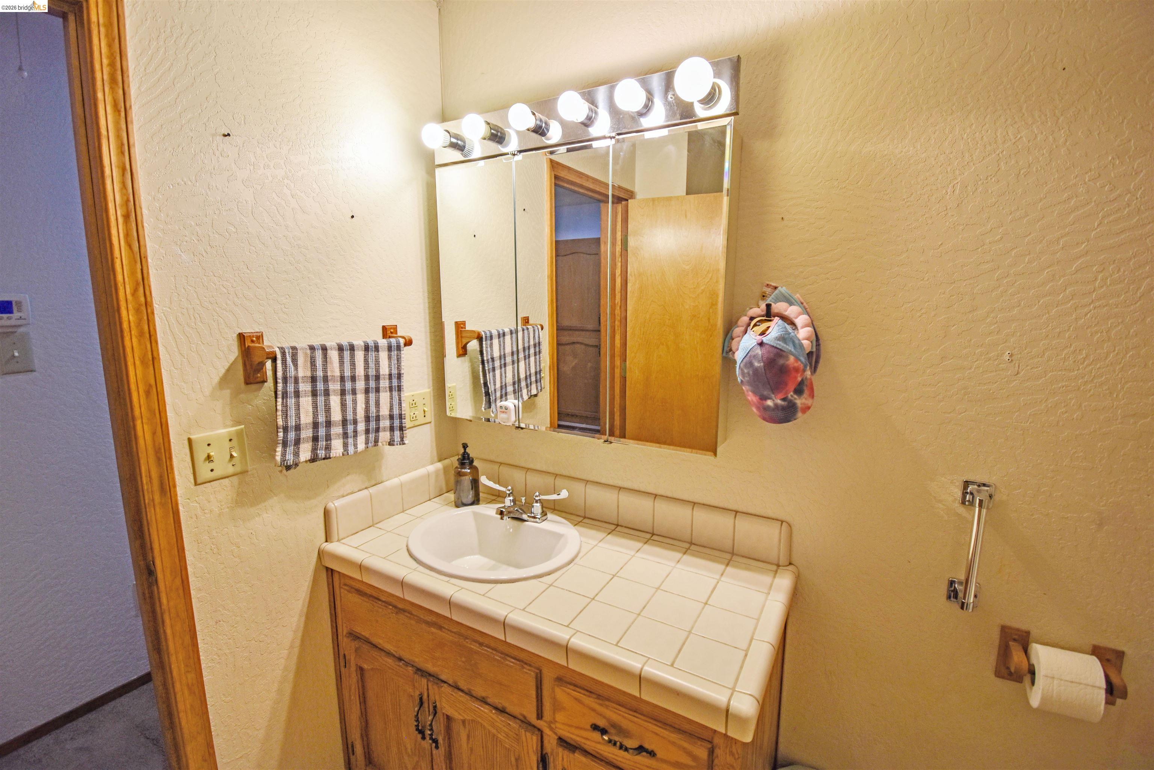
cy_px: 385
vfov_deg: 77.3
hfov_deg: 100.4
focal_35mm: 15
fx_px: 481
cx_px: 577
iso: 200
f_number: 4.5
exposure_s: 1/60
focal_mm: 10
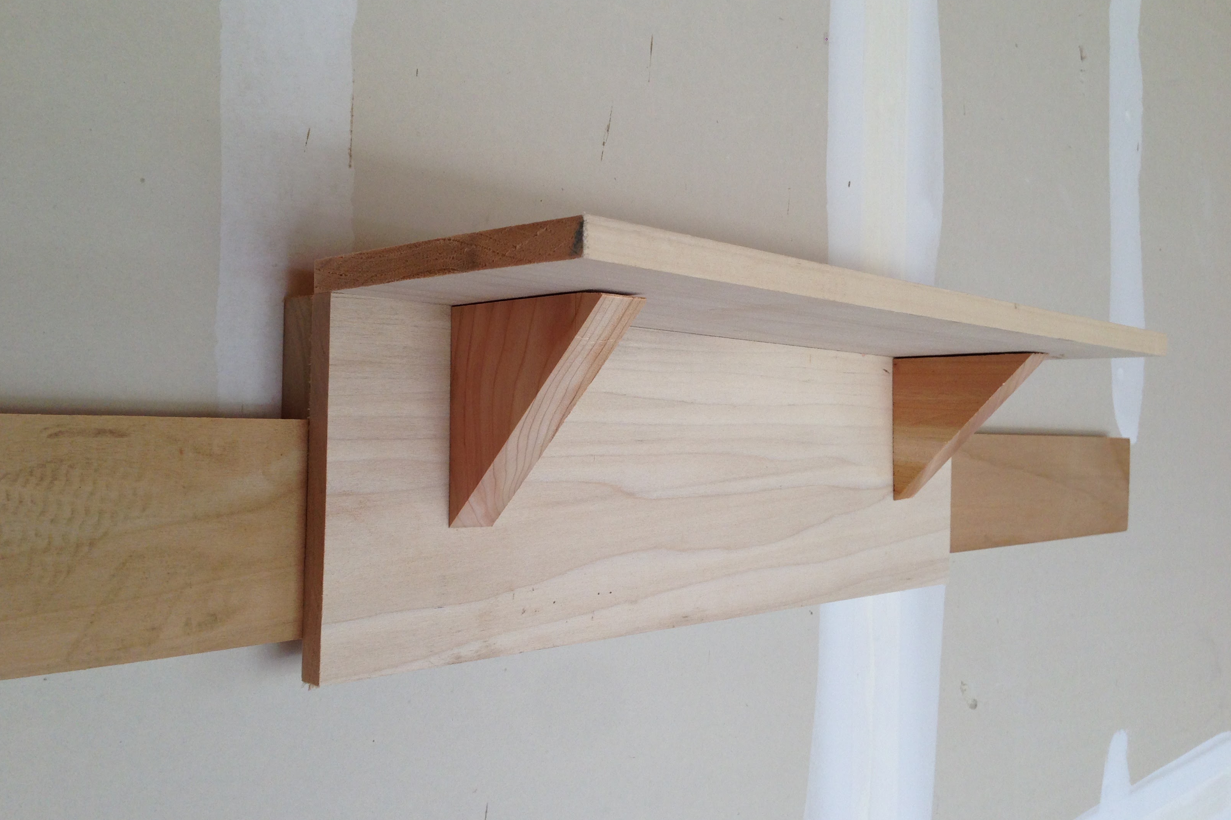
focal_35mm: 35
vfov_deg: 37.8
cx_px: 614
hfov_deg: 54.4
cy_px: 428
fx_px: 1197
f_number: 2.4
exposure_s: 1/120
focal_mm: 4.12
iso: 64
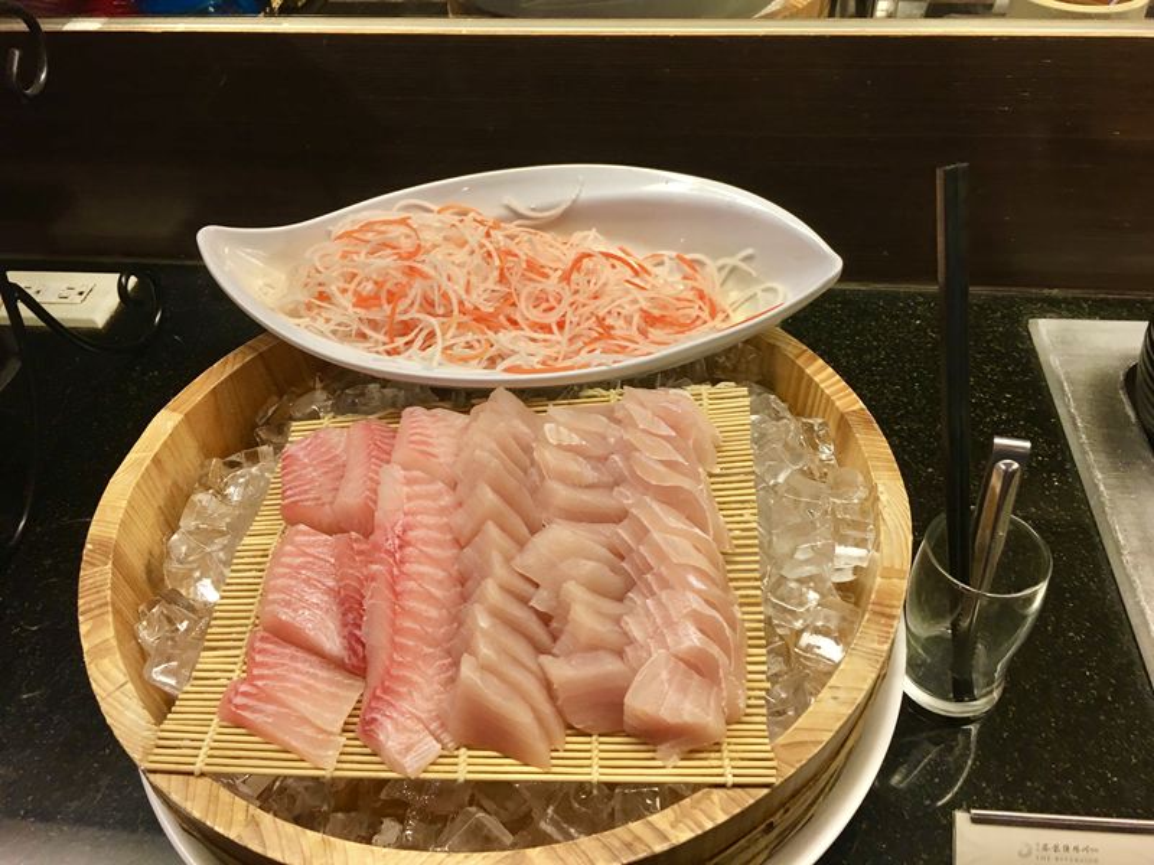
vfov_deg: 48.2
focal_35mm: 29
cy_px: 432
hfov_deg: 61.7
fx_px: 967
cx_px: 577
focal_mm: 4.15
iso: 40
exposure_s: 1/15
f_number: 2.2
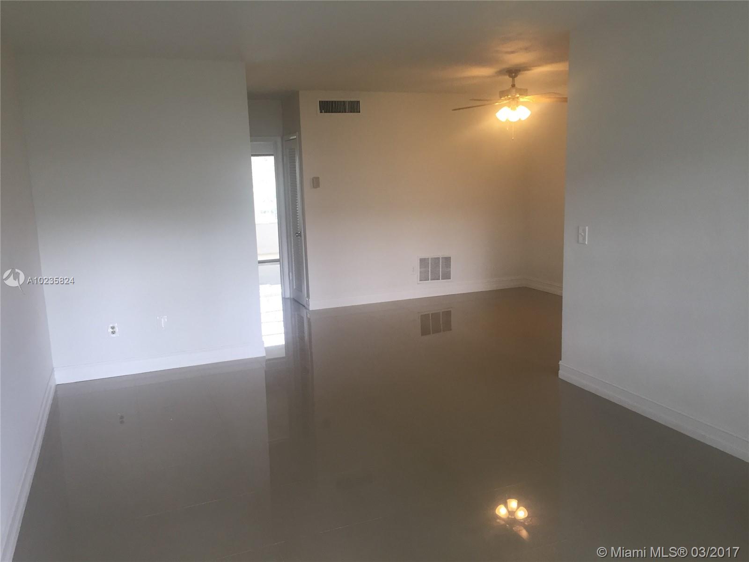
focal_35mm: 29
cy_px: 281
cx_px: 374
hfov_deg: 61.7
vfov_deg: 48.2
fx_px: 627
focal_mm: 4.15
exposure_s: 1/40
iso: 32
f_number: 2.2
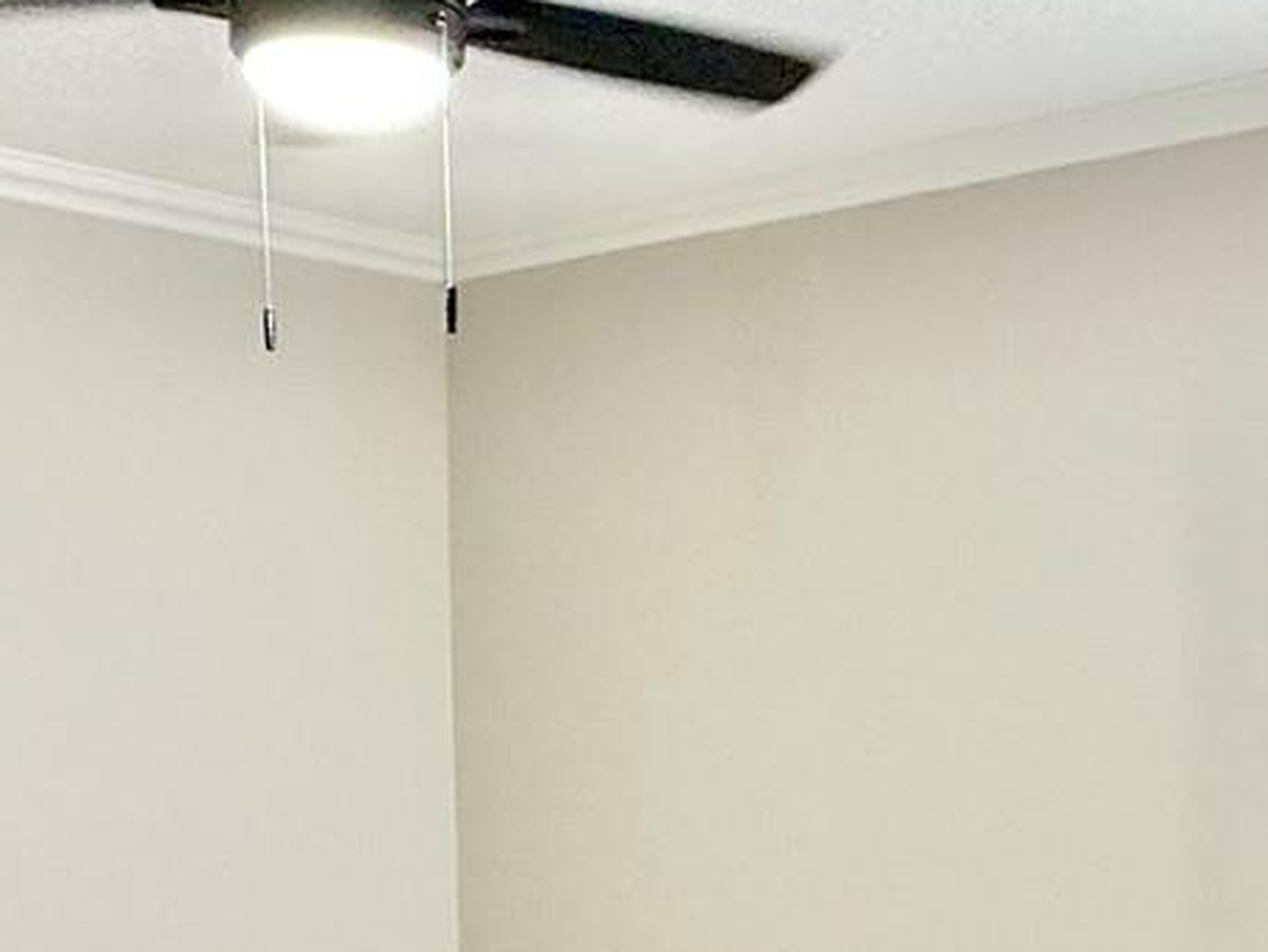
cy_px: 788
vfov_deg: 28.9
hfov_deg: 38.9
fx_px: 1795
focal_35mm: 49
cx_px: 644
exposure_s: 1/120
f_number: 2.2
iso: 250
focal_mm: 2.22
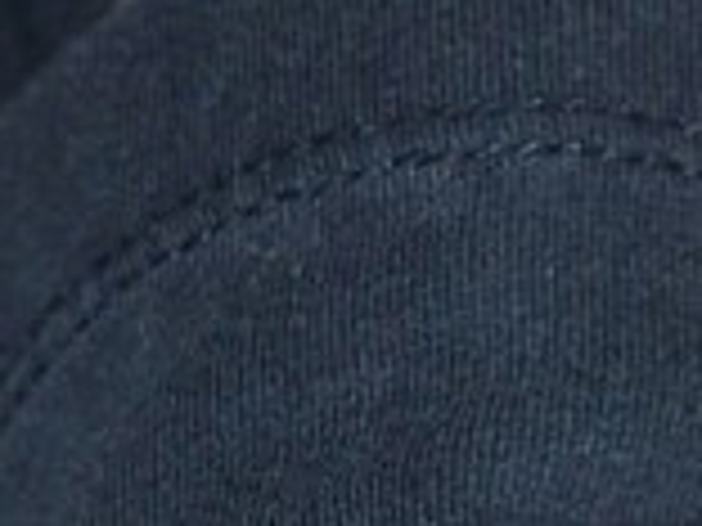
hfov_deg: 2.3
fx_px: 17278
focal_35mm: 852
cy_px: 638
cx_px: 1814
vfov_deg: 1.7
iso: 80
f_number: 4
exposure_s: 1/160
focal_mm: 28
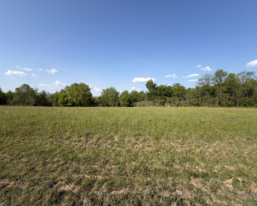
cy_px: 100
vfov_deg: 84.0
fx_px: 114
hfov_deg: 96.8
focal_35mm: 15
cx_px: 128
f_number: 2.2
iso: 20
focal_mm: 2.22
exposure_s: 1/779
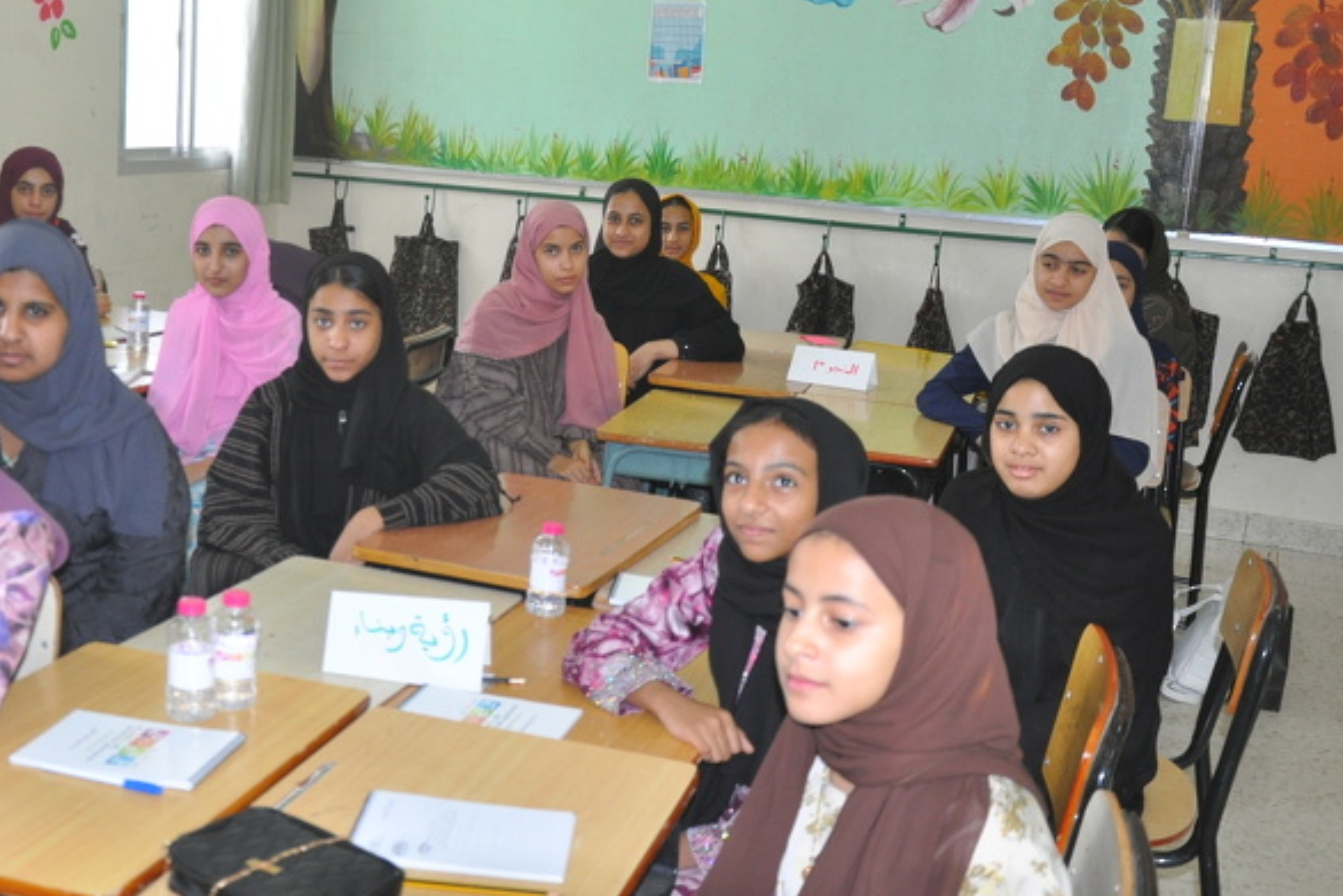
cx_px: 477
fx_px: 1679
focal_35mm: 45
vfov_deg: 29.9
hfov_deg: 43.1
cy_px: 393
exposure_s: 1/100
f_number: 3.8
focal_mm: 22
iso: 800
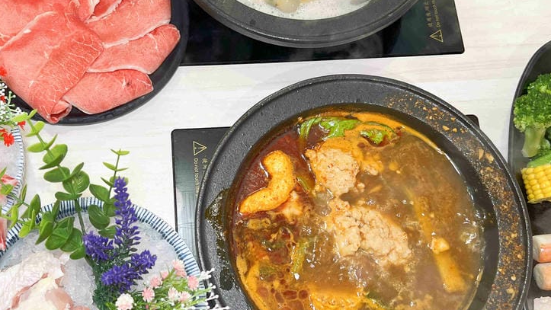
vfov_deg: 25.4
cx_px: 229
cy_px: 152
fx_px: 687
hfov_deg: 43.6
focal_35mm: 47
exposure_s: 1/60
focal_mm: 5.7
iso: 80
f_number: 1.5
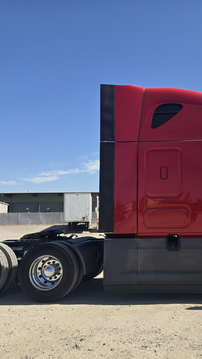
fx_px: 324
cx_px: 170
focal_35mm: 34
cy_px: 182
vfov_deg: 58.0
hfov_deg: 33.3
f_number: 1.8
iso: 25
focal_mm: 5.4
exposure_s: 1/1844
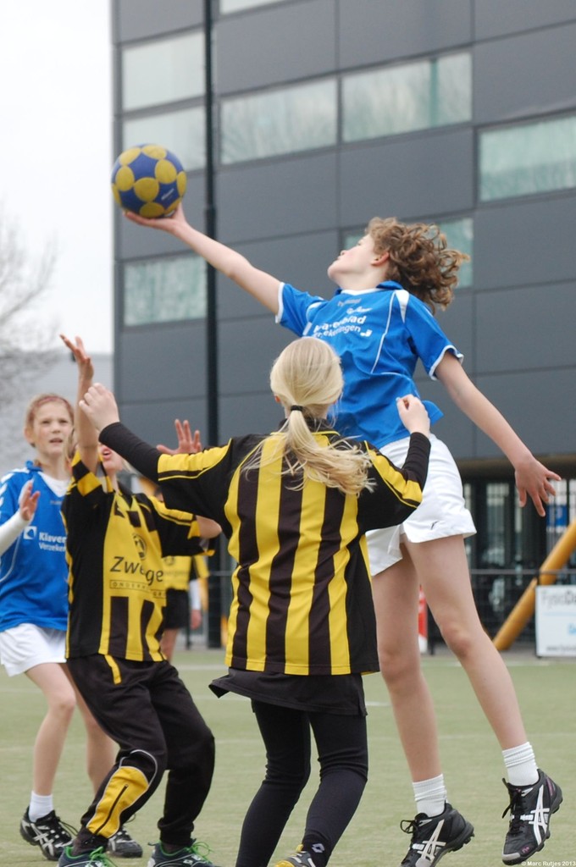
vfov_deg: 17.1
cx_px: 288
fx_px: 2888
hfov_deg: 11.4
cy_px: 434
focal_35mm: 120
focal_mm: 80
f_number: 6.3
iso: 400
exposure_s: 1/500
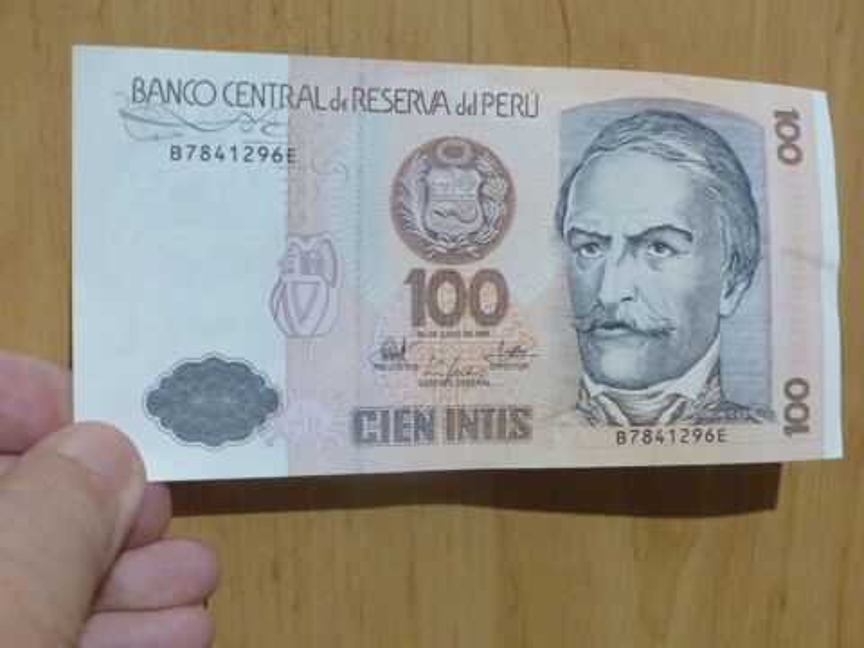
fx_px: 1298
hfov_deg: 36.8
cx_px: 432
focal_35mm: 52
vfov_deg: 28.0
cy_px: 324
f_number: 2.8
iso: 800
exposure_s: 1/20
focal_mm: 9.4
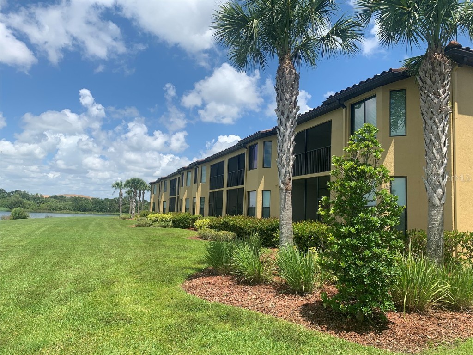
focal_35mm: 26
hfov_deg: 67.3
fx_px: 355
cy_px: 178
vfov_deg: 53.1
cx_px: 236
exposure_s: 1/2364
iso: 25
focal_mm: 4.25
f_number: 1.8
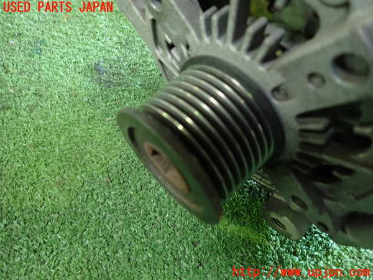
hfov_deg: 69.4
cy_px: 140
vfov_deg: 54.9
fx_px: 269
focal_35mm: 25
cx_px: 186
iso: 640
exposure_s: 1/30
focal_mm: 4.5
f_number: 2
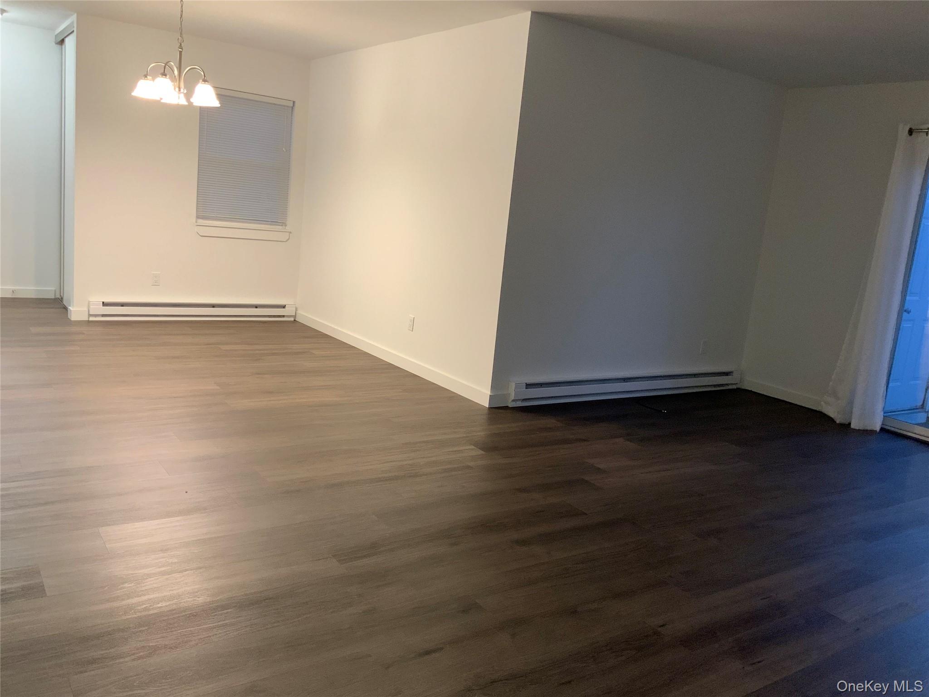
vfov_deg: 48.2
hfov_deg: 61.7
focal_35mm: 29
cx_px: 464
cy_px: 348
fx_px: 778
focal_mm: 3
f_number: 1.8
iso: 160
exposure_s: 1/60
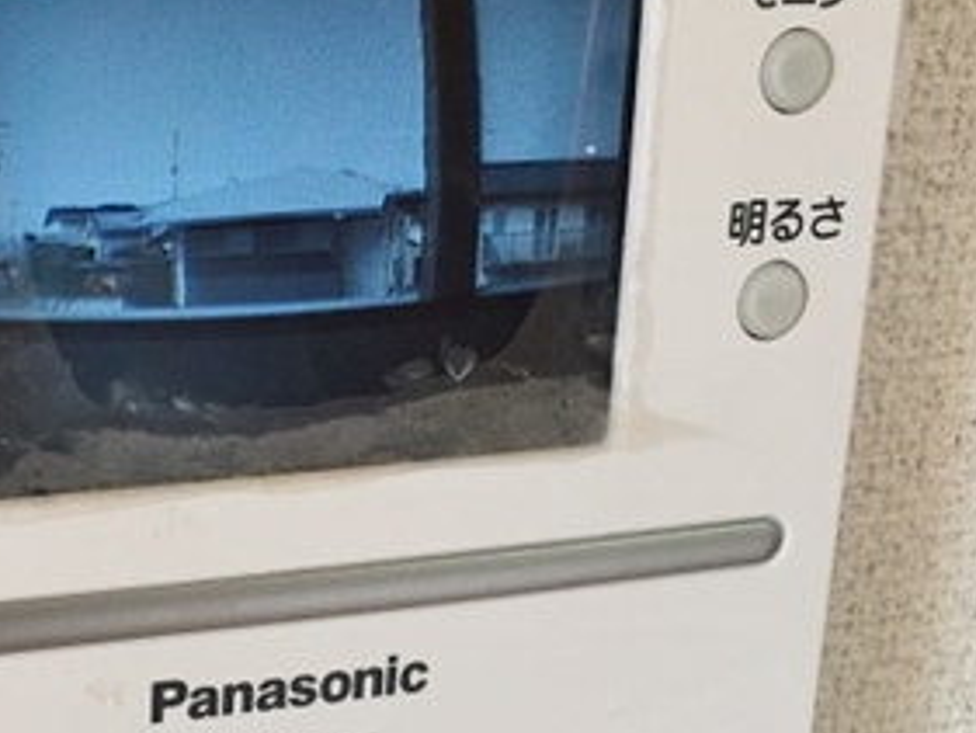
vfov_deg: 22.2
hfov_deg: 28.3
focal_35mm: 66
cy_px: 483
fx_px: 1862
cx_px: 108
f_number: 2.2
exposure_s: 1/30
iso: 50
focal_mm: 4.15
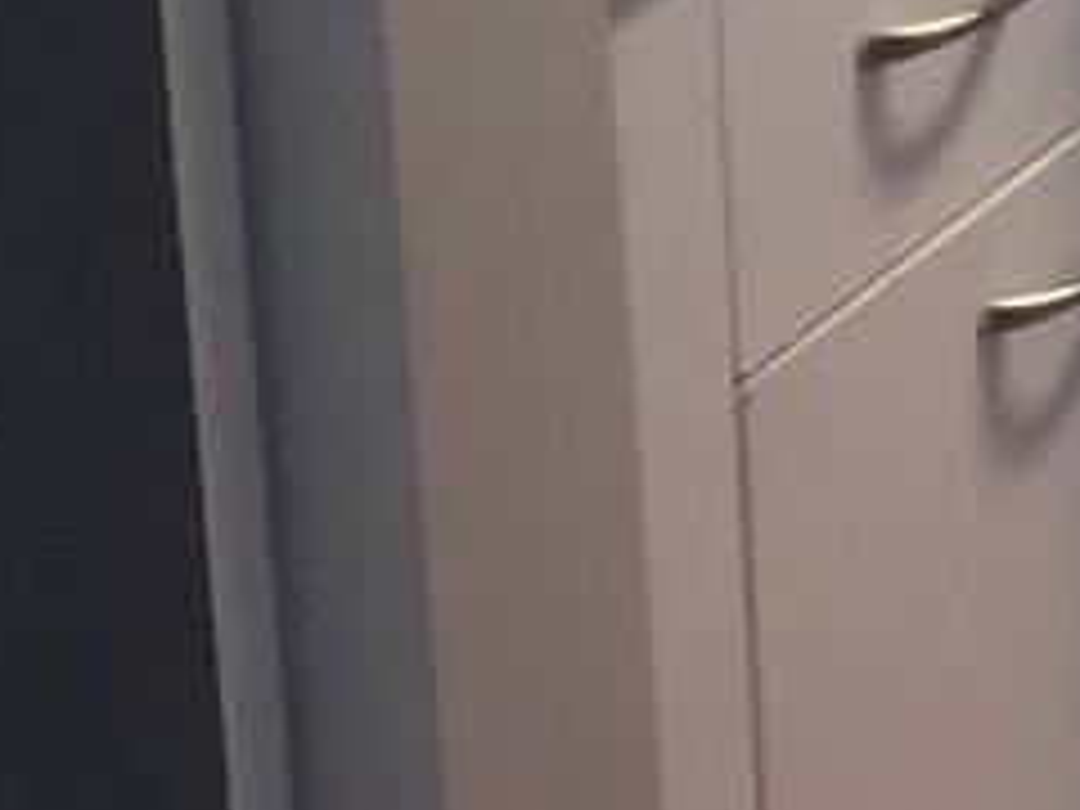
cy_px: -1422
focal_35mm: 193
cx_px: 2848
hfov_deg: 8.9
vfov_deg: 7.1
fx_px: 6021
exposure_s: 1/30
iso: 100
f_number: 2.2
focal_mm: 4.15
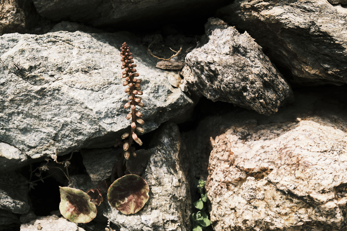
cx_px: 174
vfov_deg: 26.5
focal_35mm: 51
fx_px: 492
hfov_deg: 38.9
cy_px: 116
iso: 160
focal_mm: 34.3
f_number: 8
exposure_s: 1/90
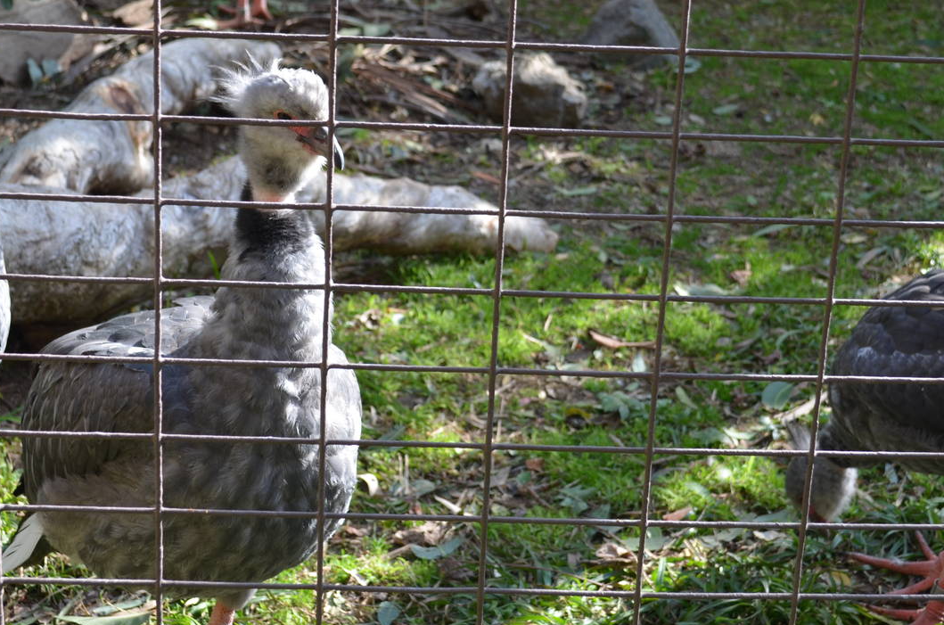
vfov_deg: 19.9
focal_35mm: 68
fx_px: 1779
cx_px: 488
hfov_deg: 29.7
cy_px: 209
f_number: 6.3
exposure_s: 1/160
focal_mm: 30
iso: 200
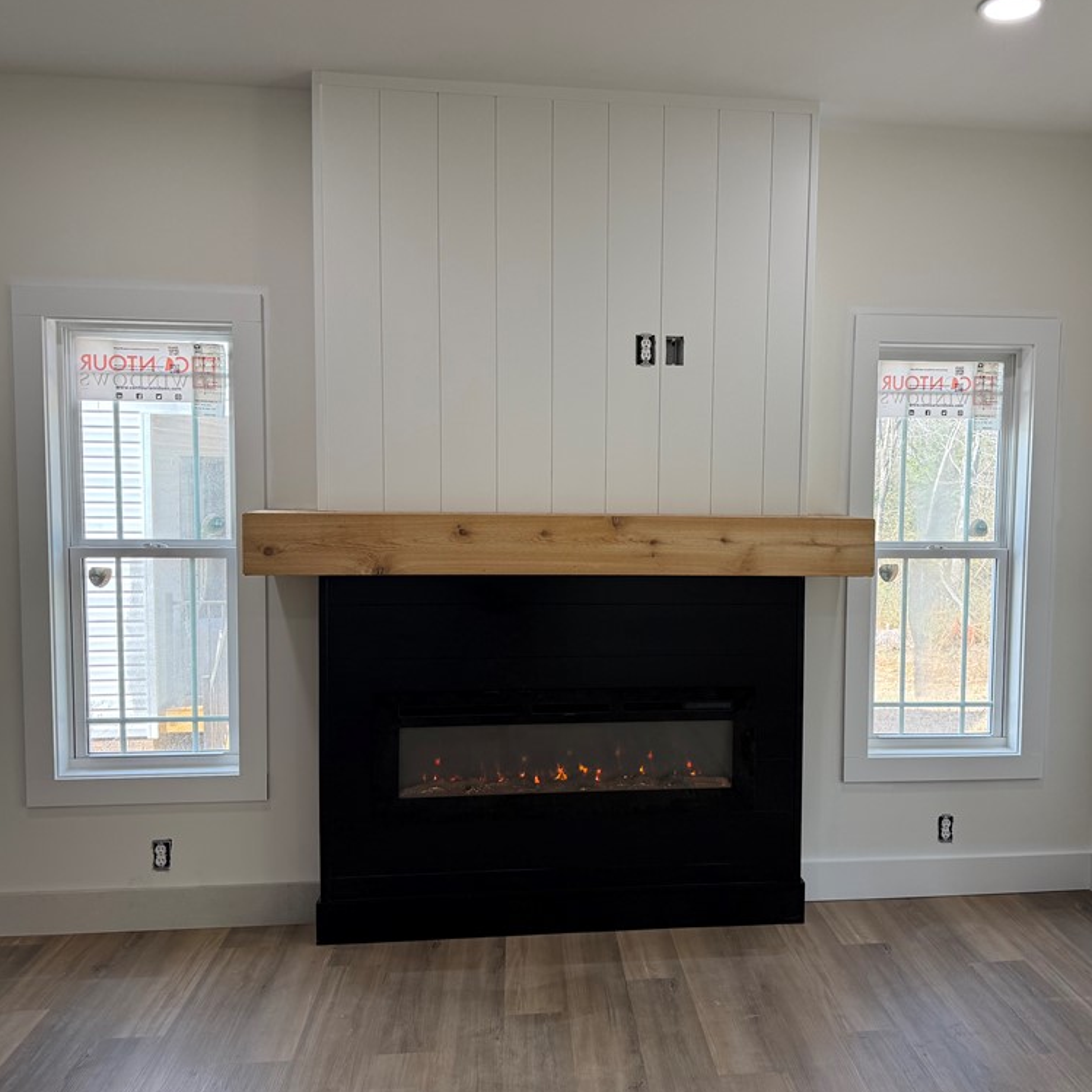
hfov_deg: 55.3
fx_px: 1035
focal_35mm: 29
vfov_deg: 55.6
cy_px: 541
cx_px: 649
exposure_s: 1/242
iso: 125
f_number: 1.78
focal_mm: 6.76
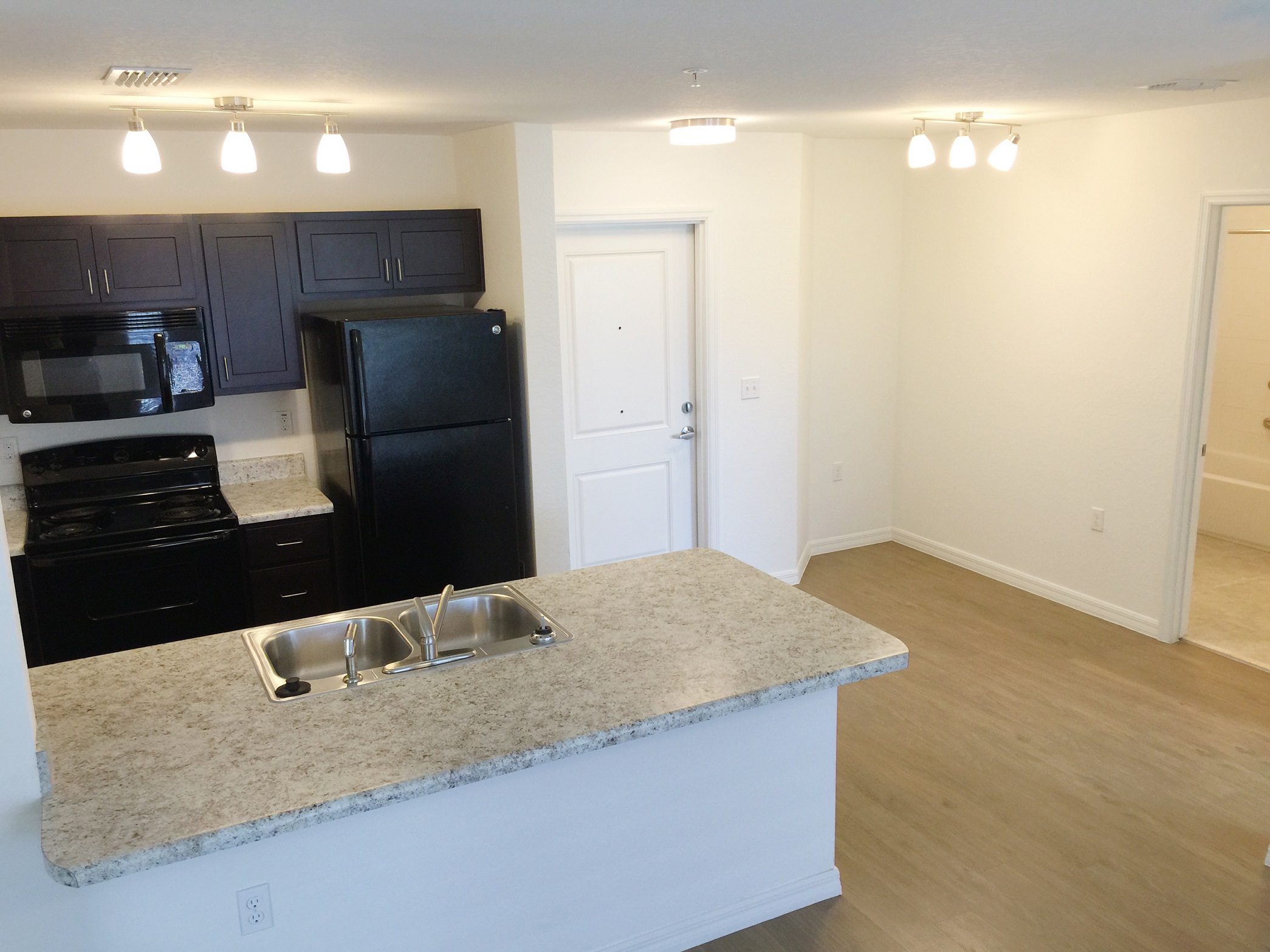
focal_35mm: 29
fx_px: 1064
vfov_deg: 48.2
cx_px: 635
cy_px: 476
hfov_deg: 61.7
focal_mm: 4.15
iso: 40
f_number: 2.2
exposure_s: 1/30
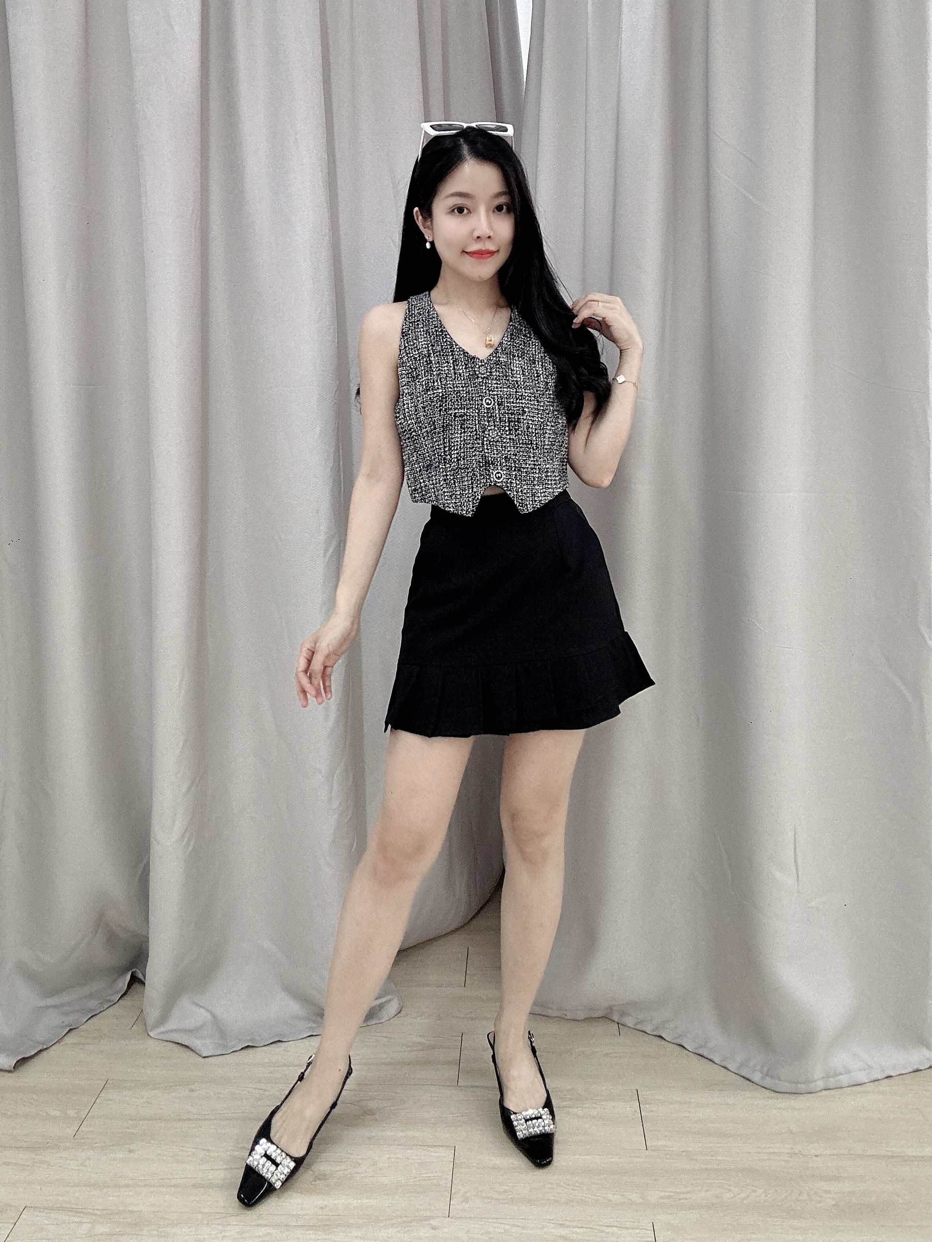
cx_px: 466
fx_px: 826
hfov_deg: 58.9
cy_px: 621
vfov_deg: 73.9
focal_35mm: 23
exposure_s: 1/50
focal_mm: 2.69
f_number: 1.9
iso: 125
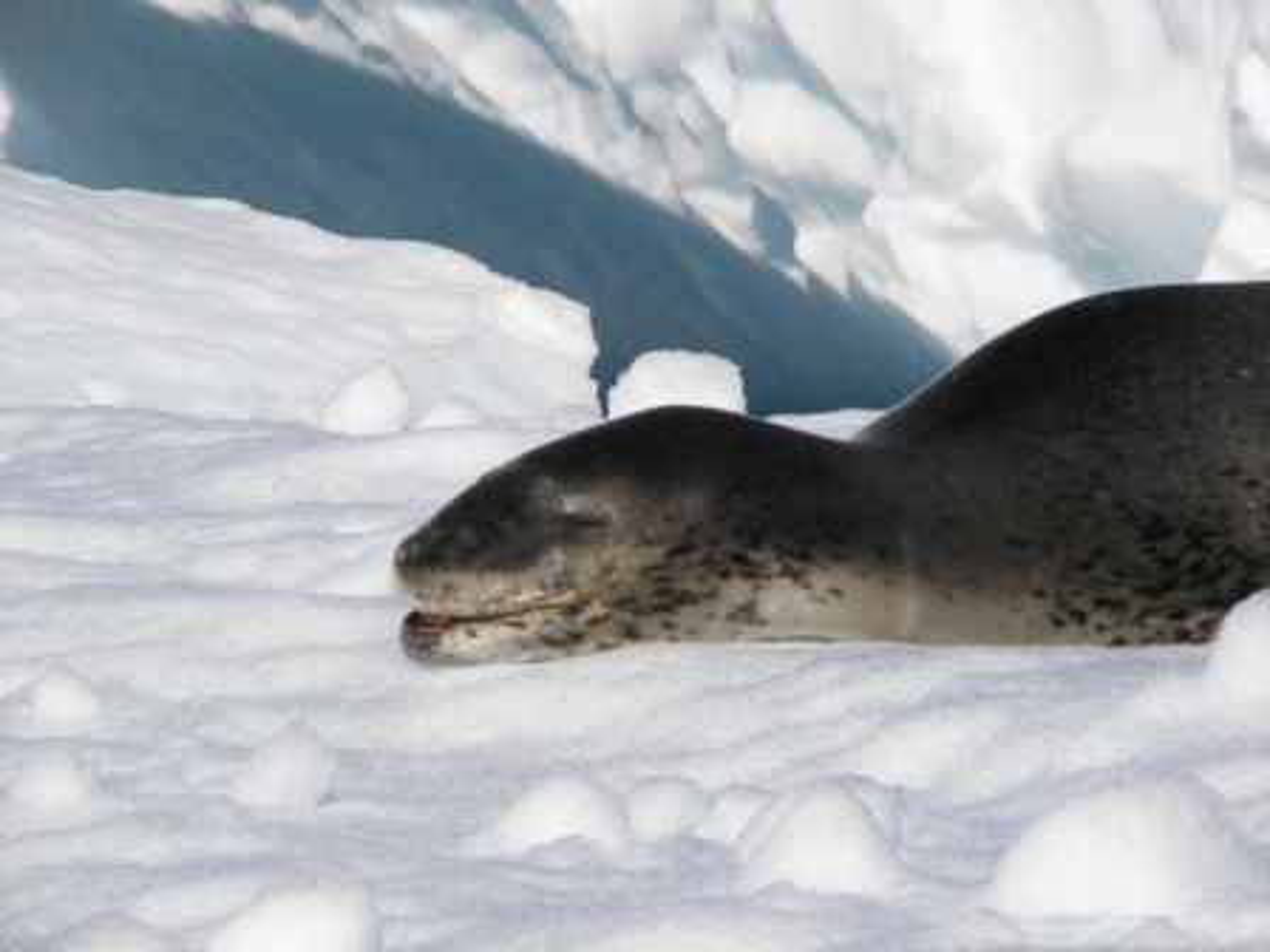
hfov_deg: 6.7
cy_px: 476
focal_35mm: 296
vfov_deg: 5.0
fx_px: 10860
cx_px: 635
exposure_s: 1/500
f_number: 7.1
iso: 50
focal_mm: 49.1
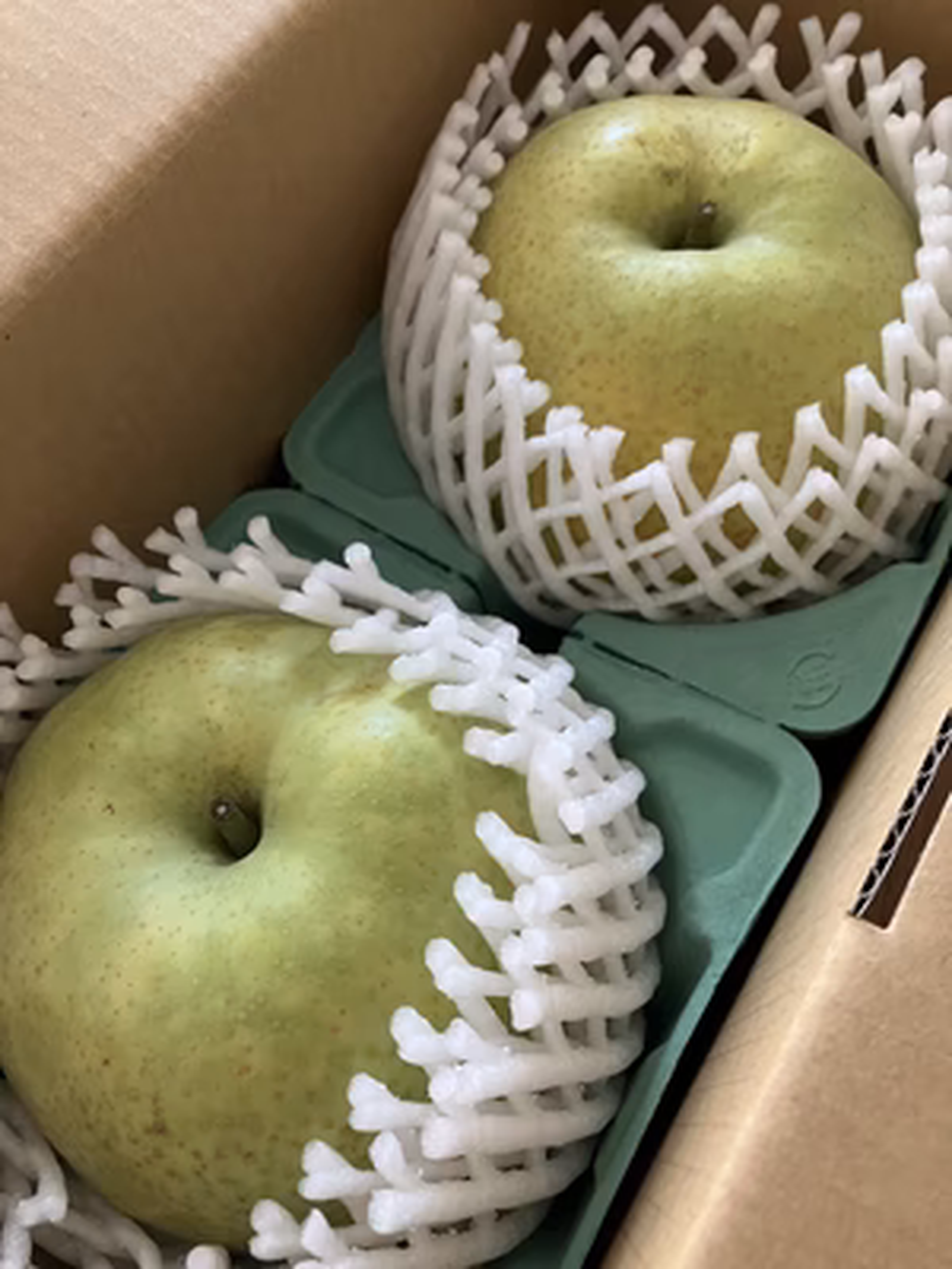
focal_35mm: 28
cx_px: 476
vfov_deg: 63.4
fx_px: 1027
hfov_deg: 49.7
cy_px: 634
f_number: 1.8
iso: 320
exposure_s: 1/60
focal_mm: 3.99
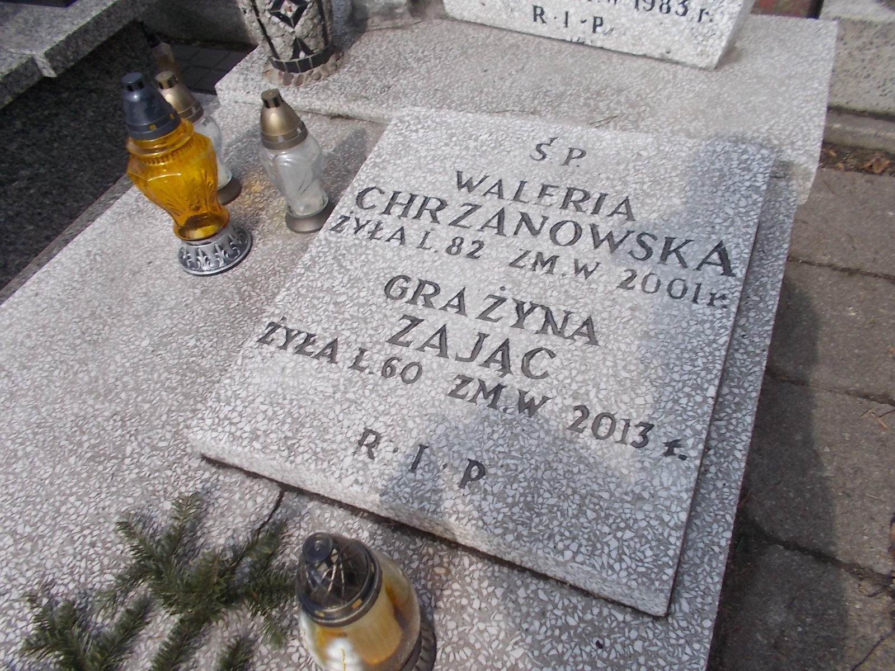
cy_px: 336
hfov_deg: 67.3
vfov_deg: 53.1
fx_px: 672
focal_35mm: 26
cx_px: 448
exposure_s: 1/200
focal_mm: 4.6
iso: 80
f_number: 8
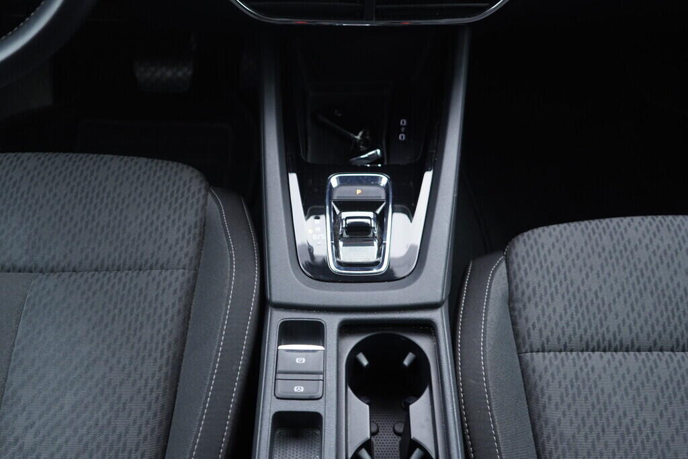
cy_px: 230
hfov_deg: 53.1
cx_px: 344
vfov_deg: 36.9
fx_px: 688
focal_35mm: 36
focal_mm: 24
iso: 400
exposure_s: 1/40
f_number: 2.8
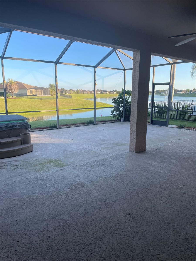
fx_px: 196
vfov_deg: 67.3
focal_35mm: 26
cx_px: 98
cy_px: 130
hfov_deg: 53.1
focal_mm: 4.2
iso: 32
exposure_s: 1/569
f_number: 1.6
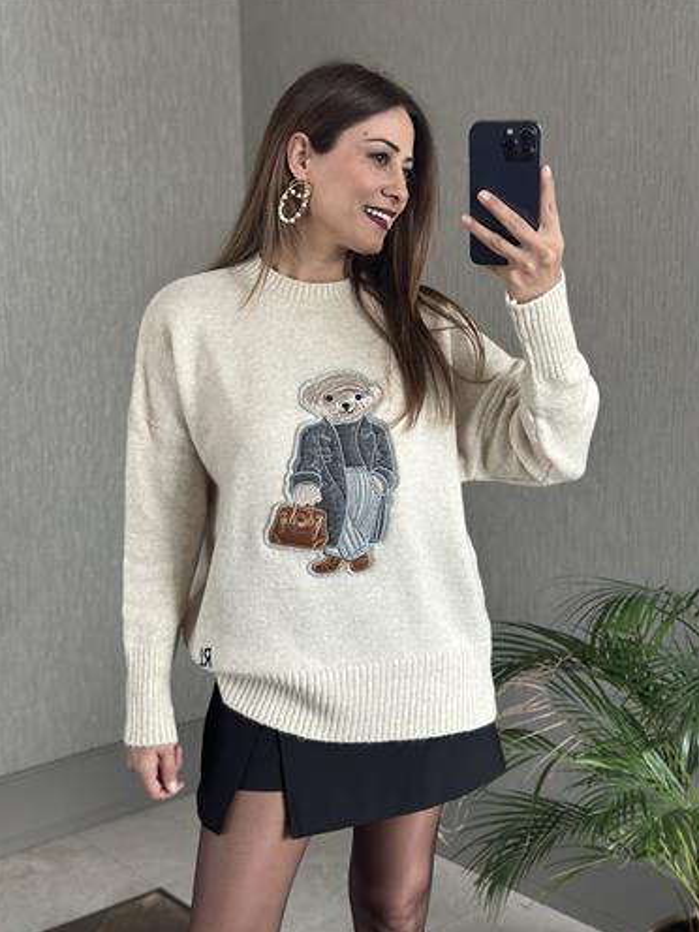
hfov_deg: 29.7
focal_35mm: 49
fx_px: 1319
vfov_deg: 38.9
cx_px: 351
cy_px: 466
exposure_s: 1/41
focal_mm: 6.86
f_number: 1.78
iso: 400
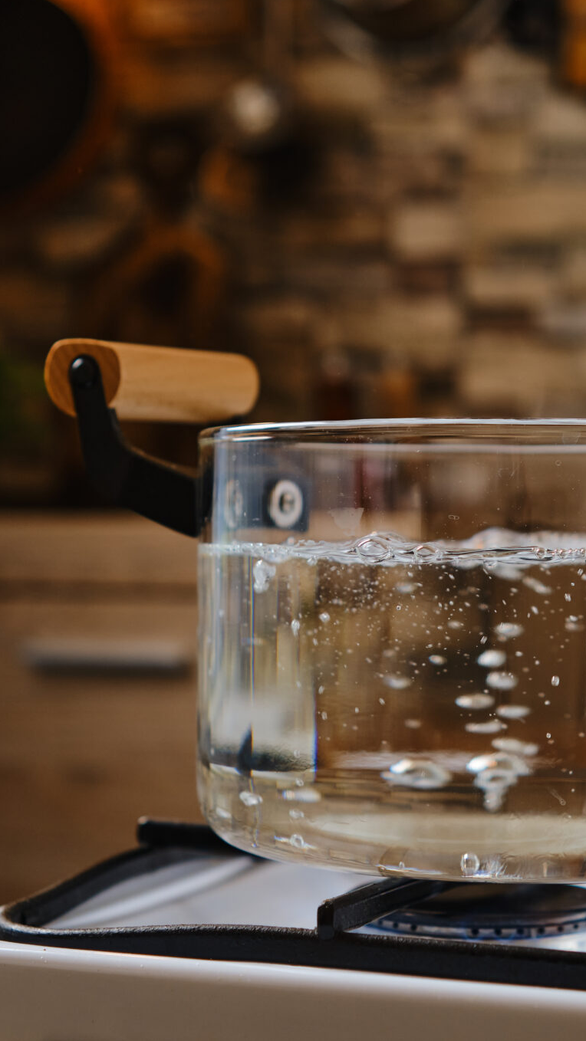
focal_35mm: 79
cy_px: 519
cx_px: 343
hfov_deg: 15.3
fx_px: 2182
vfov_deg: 26.8
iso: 320
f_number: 2.5
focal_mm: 33
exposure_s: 1/200
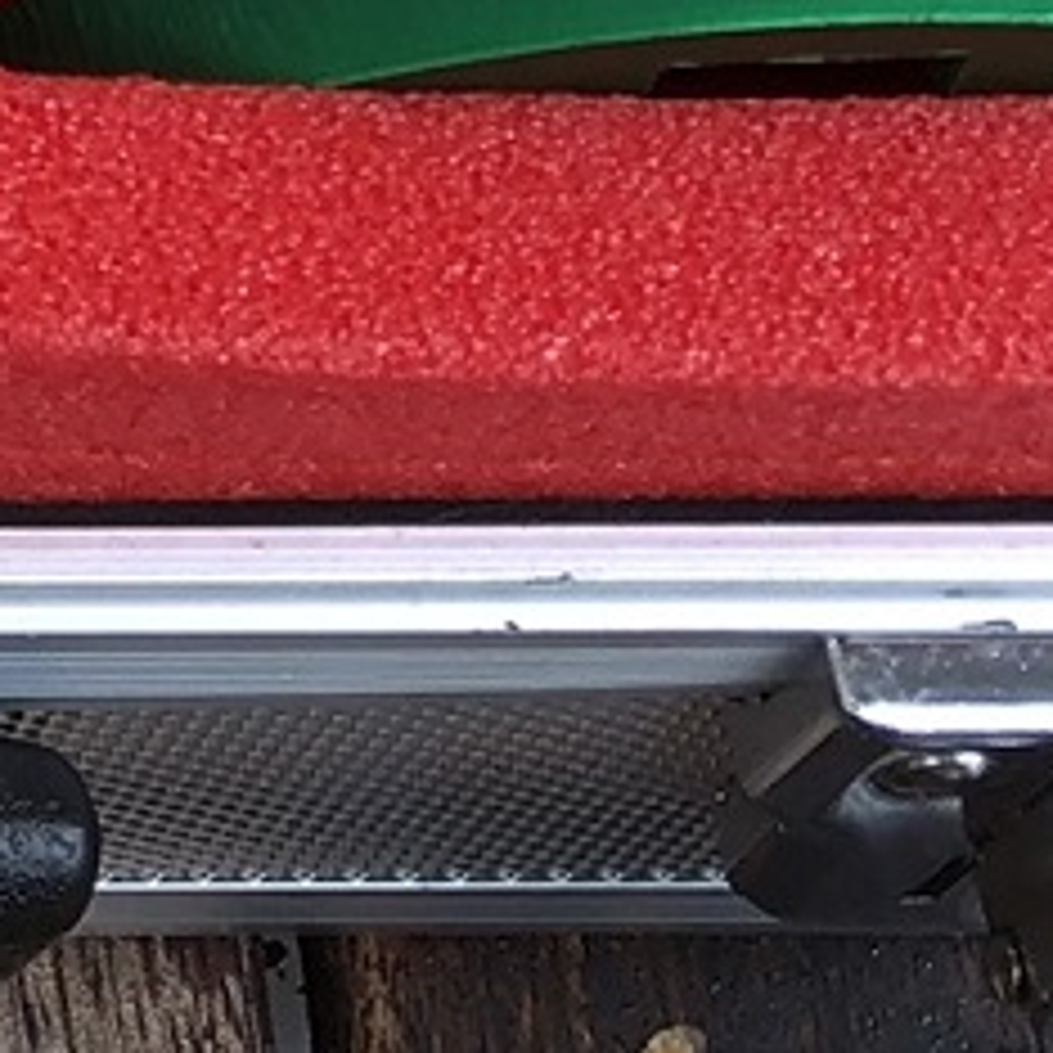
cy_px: -1492
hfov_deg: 9.4
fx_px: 5954
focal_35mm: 173
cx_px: -1172
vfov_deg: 9.1
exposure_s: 1/120
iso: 32
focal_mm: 3.99
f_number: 1.8
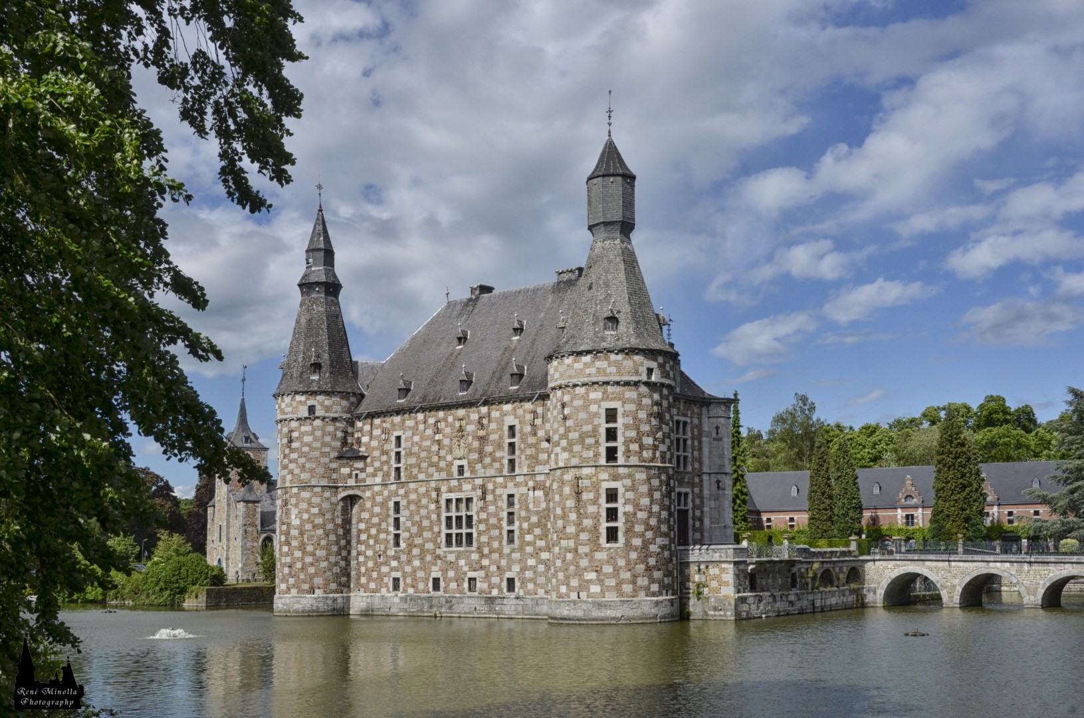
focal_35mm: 39
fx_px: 1172
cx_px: 542
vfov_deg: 34.1
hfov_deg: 49.6
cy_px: 359
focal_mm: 26
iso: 400
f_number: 14
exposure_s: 1/800
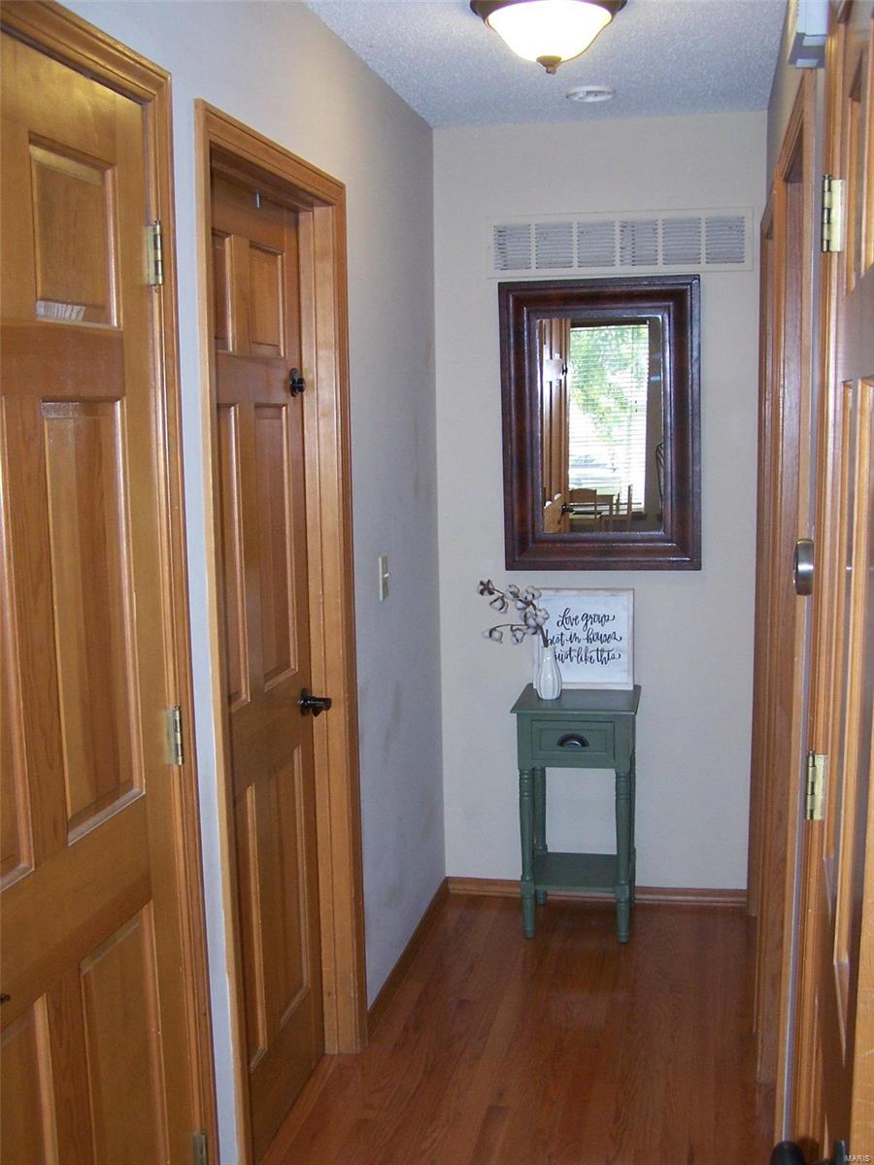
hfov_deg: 37.7
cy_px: 582
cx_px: 437
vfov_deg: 49.0
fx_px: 1279
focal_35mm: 38
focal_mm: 6.3
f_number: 2.8
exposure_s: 1/60
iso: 140
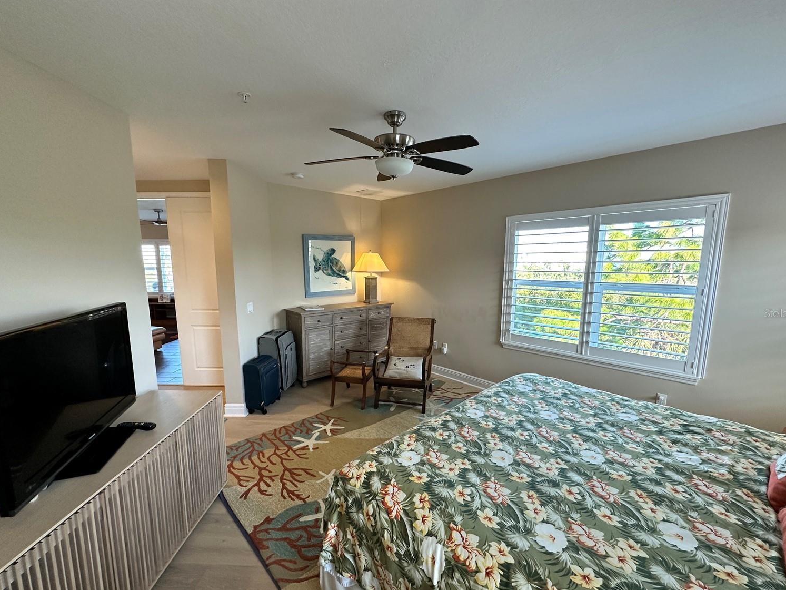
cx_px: 393
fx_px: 341
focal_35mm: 15
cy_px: 313
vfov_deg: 81.7
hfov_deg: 98.2
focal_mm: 2.22
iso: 200
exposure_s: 1/120
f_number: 2.2
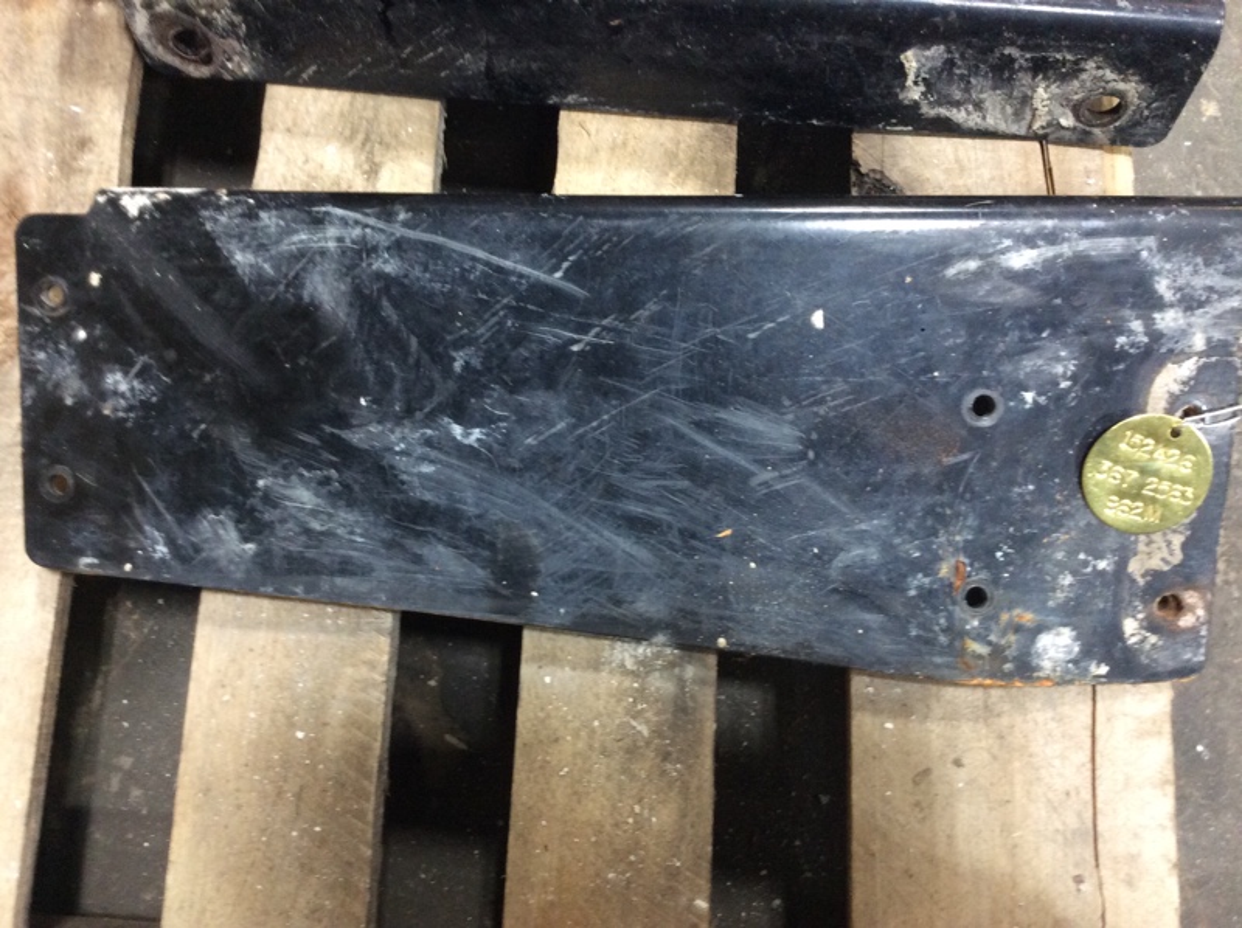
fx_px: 1147
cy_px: 464
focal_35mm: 32
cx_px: 621
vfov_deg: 44.1
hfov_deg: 56.9
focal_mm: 3.3
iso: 125
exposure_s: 1/24
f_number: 2.4
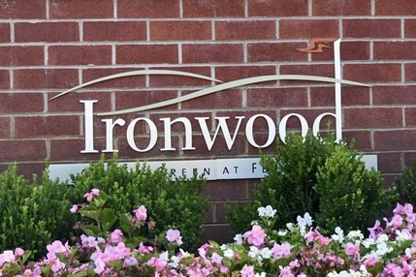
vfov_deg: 10.1
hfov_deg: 15.1
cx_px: 174
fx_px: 1571
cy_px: 94
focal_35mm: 136
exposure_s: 1/125
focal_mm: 38
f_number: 5.6
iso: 160
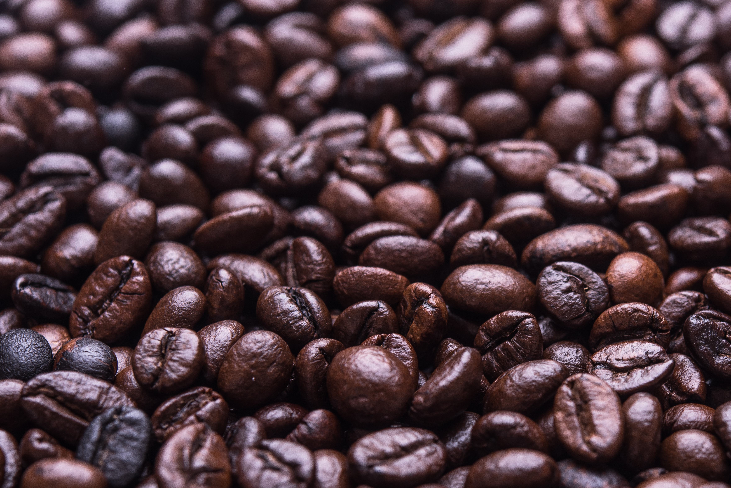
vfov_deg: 14.5
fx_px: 1909
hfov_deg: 21.6
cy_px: 345
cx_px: 495
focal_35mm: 94
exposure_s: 1/125
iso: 160
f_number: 8
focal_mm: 60
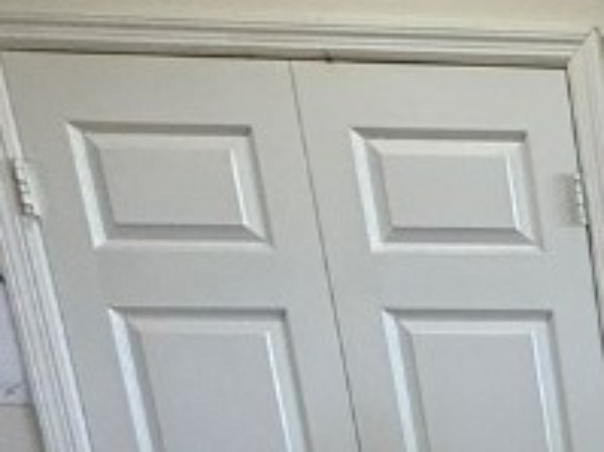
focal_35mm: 72
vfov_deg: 18.1
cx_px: 1335
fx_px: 1256
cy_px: 683
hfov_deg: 16.5
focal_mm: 2.22
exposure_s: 1/120
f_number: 2.2
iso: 200
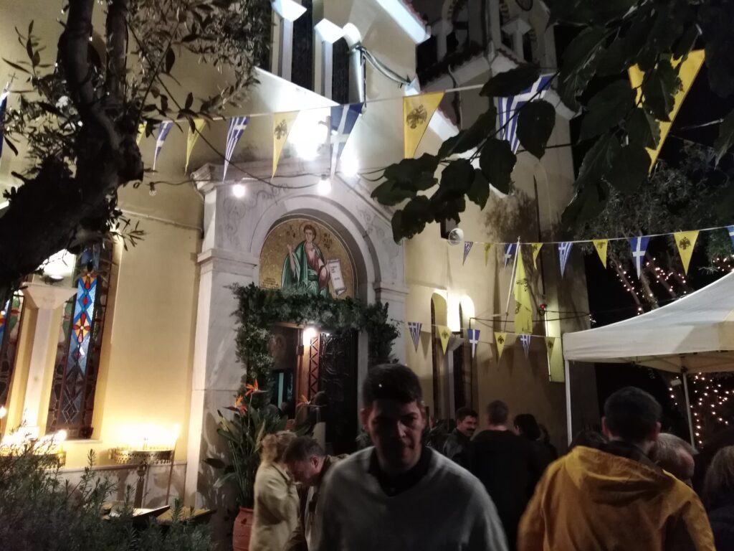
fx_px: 551
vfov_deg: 53.1
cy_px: 276
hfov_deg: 67.3
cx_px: 367
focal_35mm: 26
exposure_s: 1/17.1
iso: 806
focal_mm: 3.46
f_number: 2.2
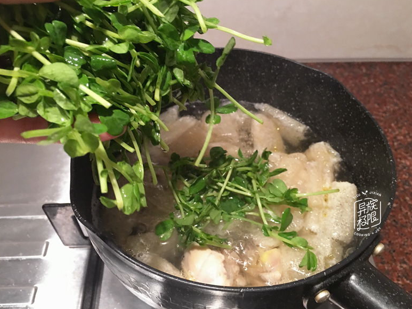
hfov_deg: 60.0
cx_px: 210
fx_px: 357
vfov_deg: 46.8
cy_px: 152
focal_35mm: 30
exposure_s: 1/10
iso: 100
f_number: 2.2
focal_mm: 4.15
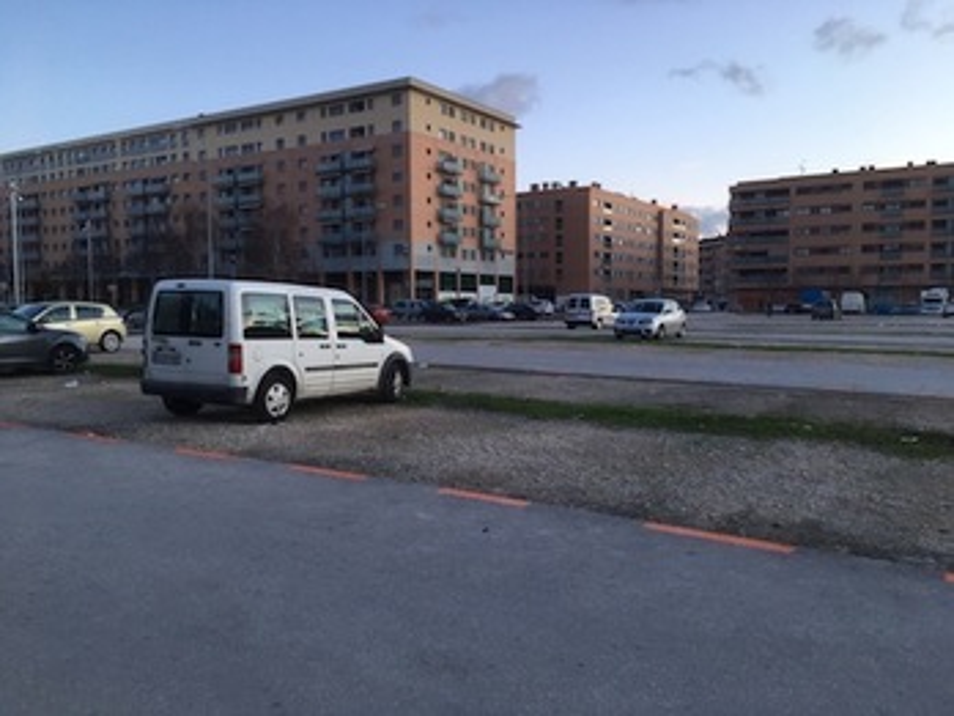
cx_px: 477
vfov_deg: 48.2
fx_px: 799
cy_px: 358
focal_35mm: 29
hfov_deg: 61.7
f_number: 2.2
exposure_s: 1/100
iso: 40
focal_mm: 4.15
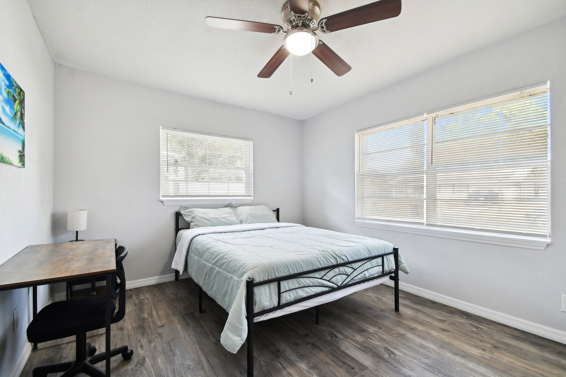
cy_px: 188
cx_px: 283
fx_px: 236
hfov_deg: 100.4
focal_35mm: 15
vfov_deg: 77.3
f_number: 7.1
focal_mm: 10
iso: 110
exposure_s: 1/4
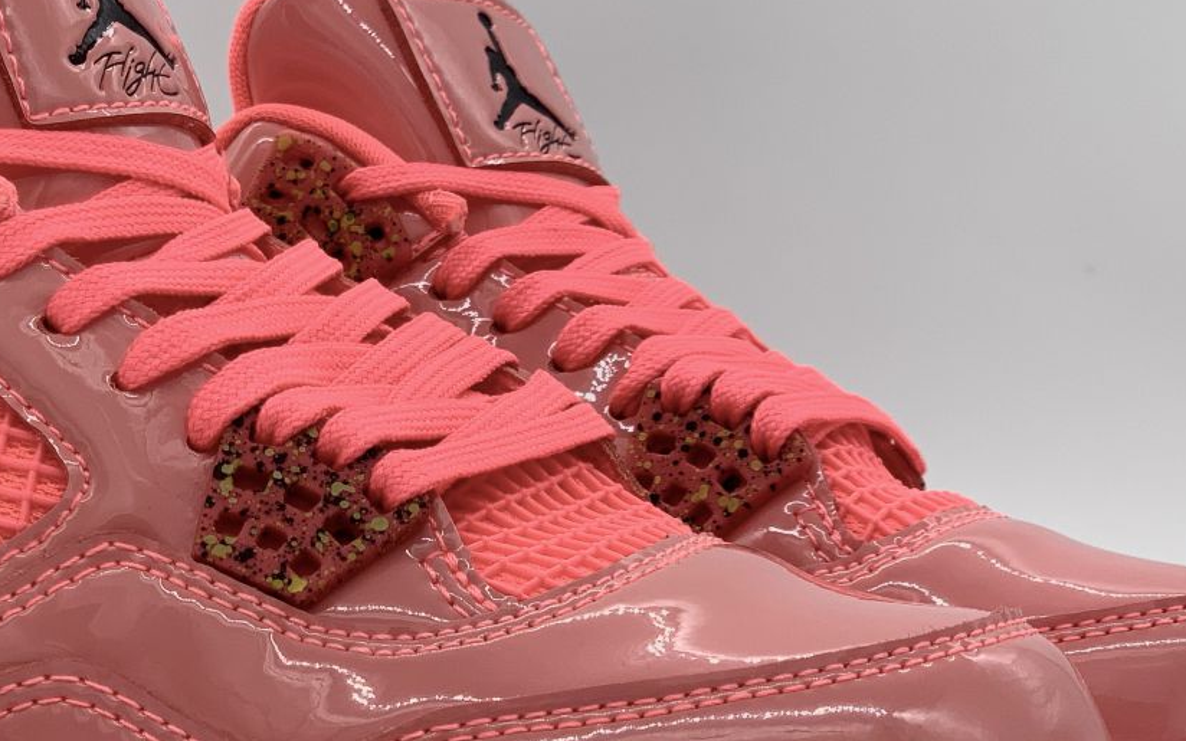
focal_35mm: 107
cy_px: 455
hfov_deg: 19.3
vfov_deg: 12.2
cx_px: 309
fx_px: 3458
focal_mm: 6
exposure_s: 1/137
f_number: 2.4
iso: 16
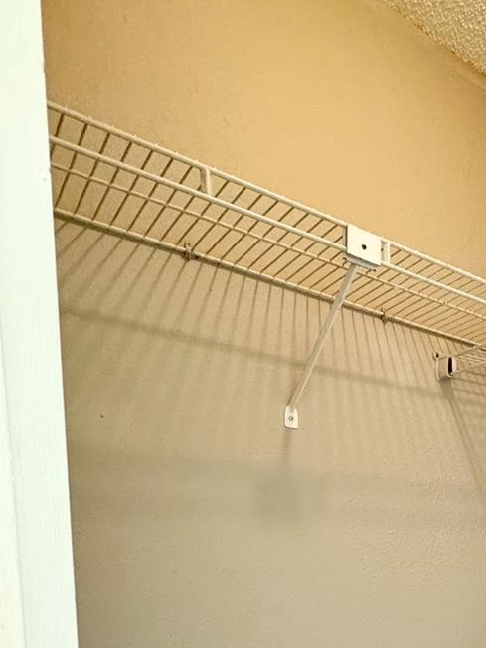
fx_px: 618
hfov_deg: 35.8
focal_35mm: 33
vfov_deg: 48.2
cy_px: 608
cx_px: 549
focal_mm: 2.22
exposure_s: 1/120
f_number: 2.2
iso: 200
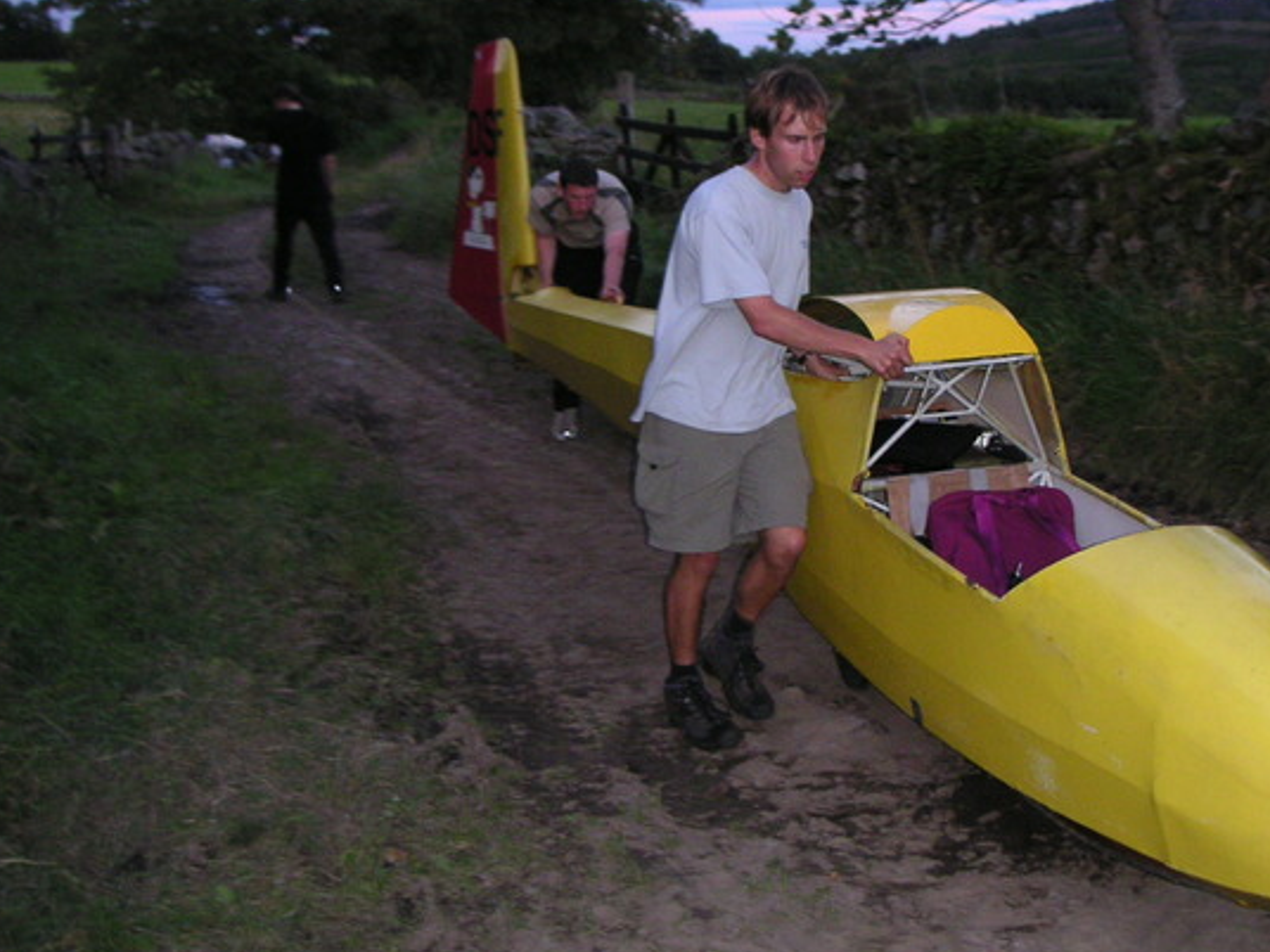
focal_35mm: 46
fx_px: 1688
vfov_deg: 31.4
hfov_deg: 41.1
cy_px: 386
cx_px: 752
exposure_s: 1/45
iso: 160
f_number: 2.8
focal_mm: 5.7
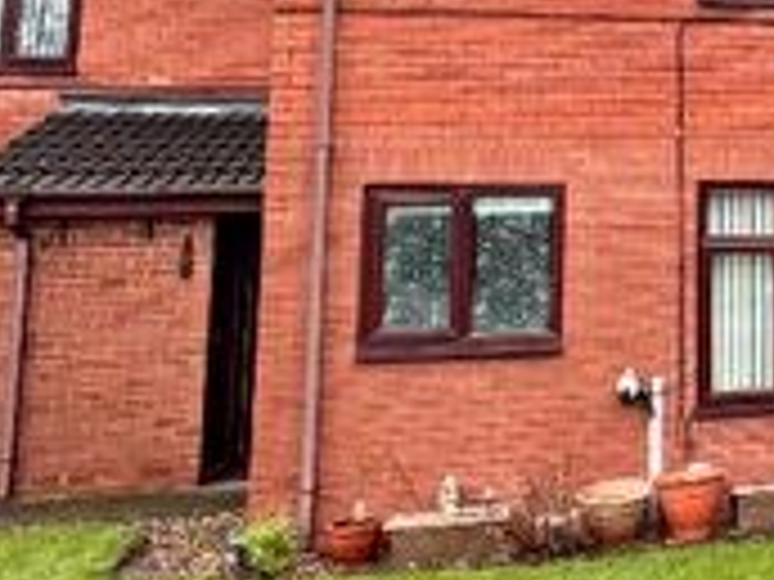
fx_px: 1274
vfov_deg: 25.0
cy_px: 70
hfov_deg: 28.5
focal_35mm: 57
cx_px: 972
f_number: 2.2
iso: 64
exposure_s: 1/99
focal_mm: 2.22
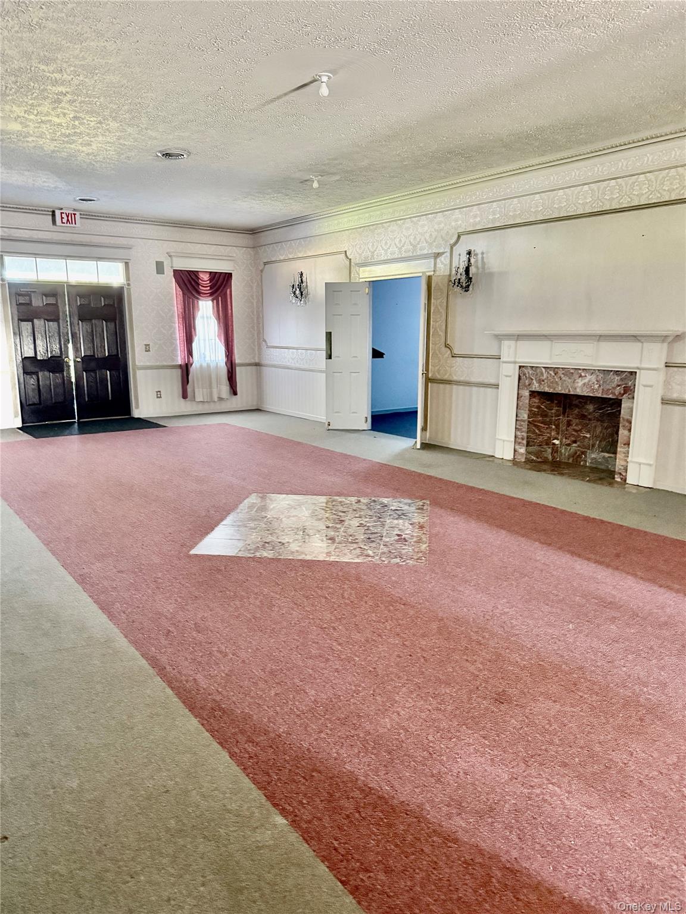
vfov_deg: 71.6
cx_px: 343
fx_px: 634
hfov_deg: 56.8
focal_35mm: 24
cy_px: 457
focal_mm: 6.76
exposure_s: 1/40
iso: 1000
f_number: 1.78
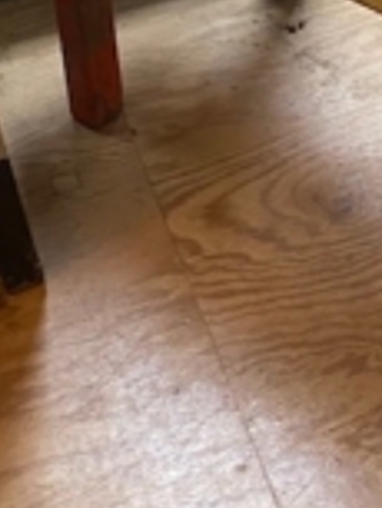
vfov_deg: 18.5
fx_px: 1499
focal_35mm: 102
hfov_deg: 13.4
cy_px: -46
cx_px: 634
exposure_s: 1/50
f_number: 1.8
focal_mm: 4.25
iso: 400
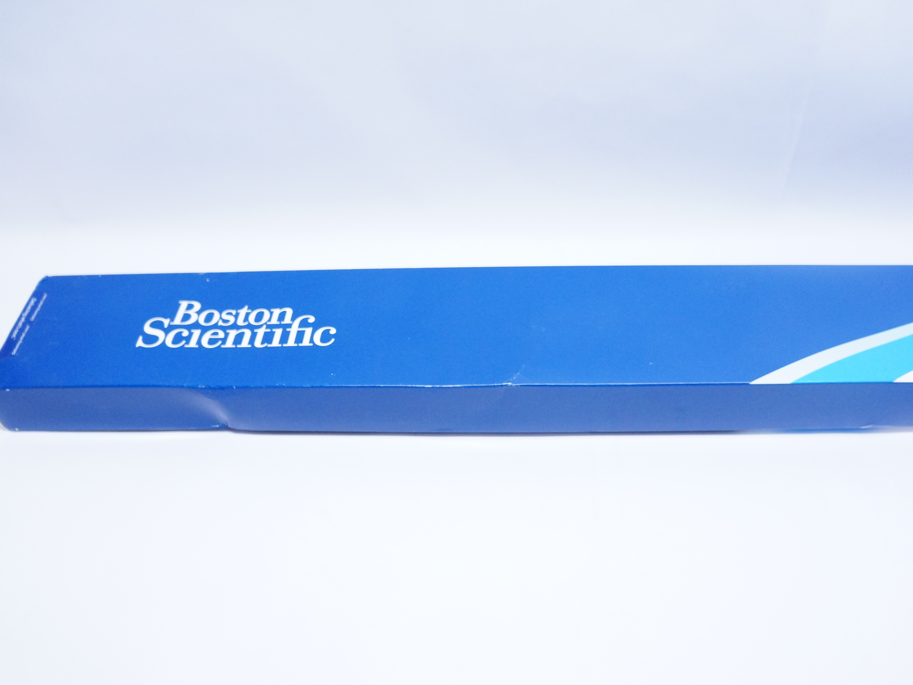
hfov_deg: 59.9
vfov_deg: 46.8
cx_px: 478
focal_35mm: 30
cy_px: 334
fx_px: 791
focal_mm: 18
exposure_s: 1/200
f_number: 3.5
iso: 1600
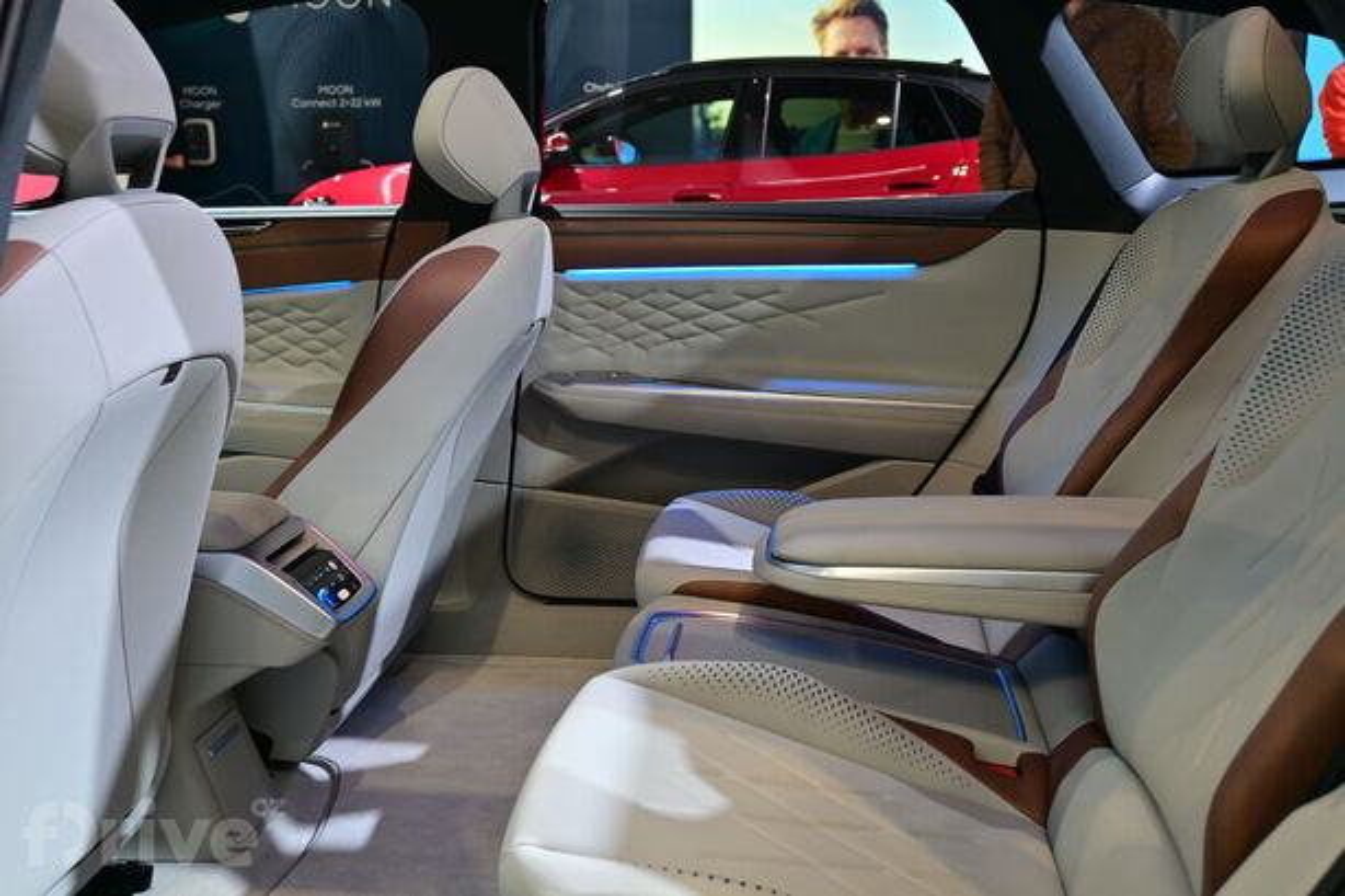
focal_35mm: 36
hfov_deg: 53.1
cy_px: 448
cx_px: 672
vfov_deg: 36.9
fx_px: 1345
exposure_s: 1/40
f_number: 4.2
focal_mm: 24
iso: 250
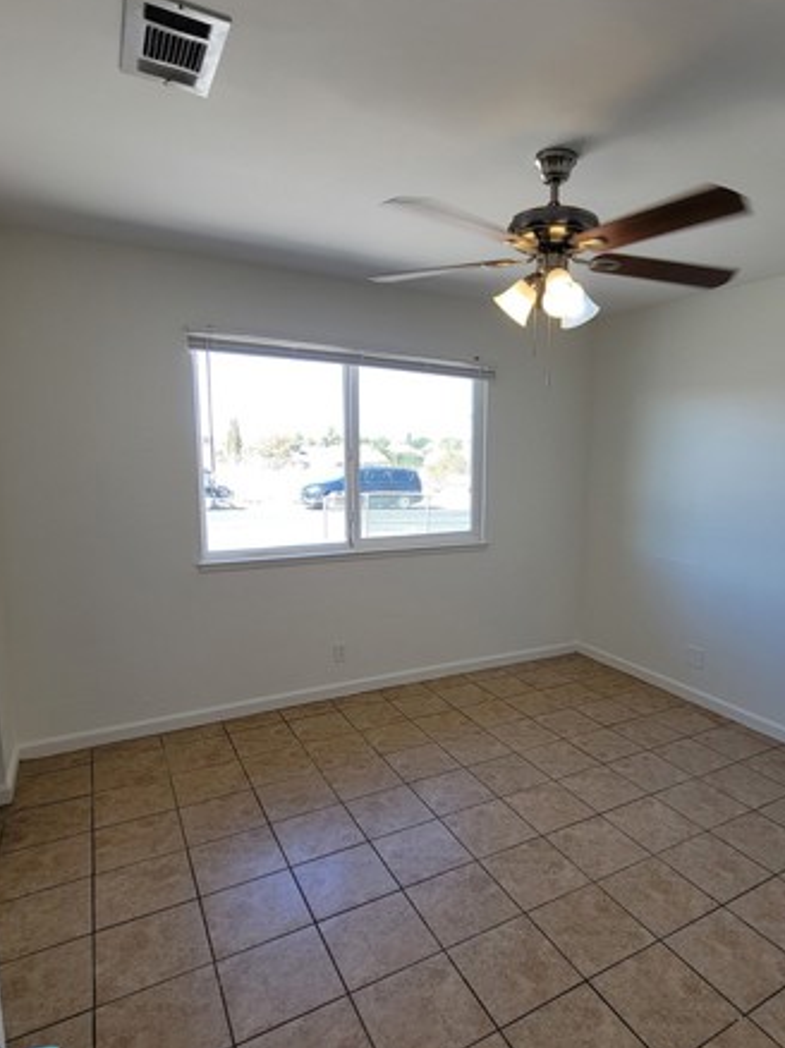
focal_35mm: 19
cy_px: 538
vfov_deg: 84.7
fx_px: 575
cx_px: 479
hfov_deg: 67.8
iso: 50
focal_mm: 2.2
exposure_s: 1/121
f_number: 2.2
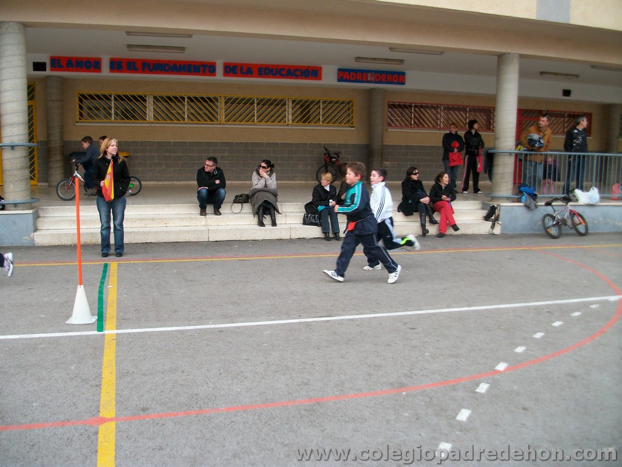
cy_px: 234
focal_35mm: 31
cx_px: 311
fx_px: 557
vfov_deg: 45.4
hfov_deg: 58.4
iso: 131
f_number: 2.9
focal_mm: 5.7
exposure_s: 1/125
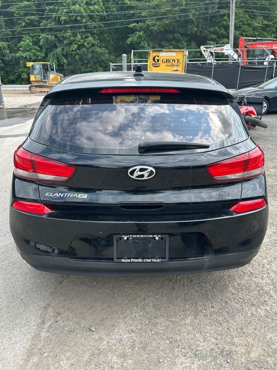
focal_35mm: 26
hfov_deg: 53.1
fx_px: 277
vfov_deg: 67.3
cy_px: 185
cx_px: 138
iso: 50
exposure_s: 1/628
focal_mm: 5.7
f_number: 1.5
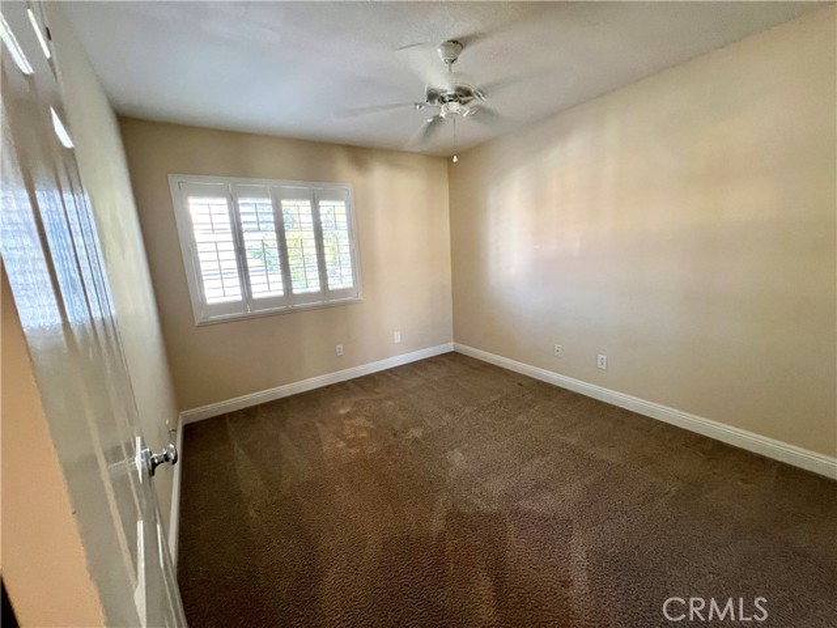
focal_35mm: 13
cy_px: 314
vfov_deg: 89.9
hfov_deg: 106.2
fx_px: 314
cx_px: 418
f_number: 1.8
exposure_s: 1/60
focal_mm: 1.57
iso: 160
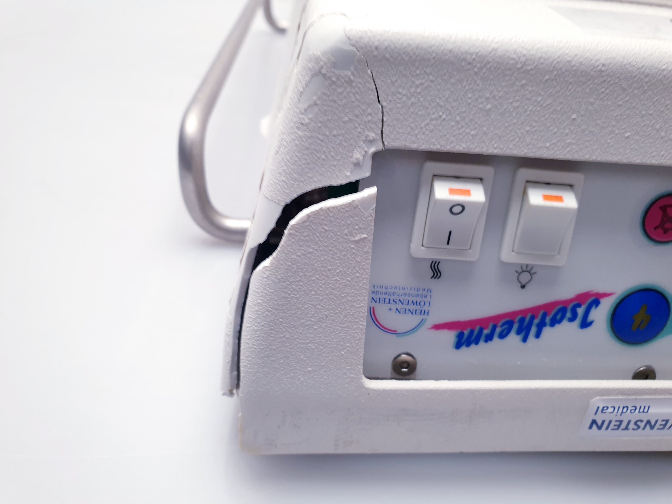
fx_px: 505
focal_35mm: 26
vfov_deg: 53.1
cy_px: 252
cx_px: 336
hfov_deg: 67.3
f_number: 2.4
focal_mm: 4.3
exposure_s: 1/50
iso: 80
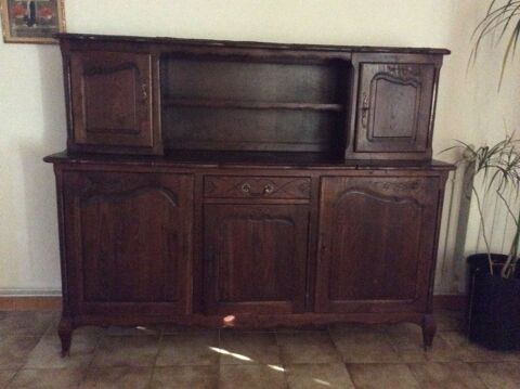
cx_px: 260
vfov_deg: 44.1
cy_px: 194
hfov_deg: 56.9
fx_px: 480
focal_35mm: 32
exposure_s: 1/17
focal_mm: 3.3
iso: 800
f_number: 2.4
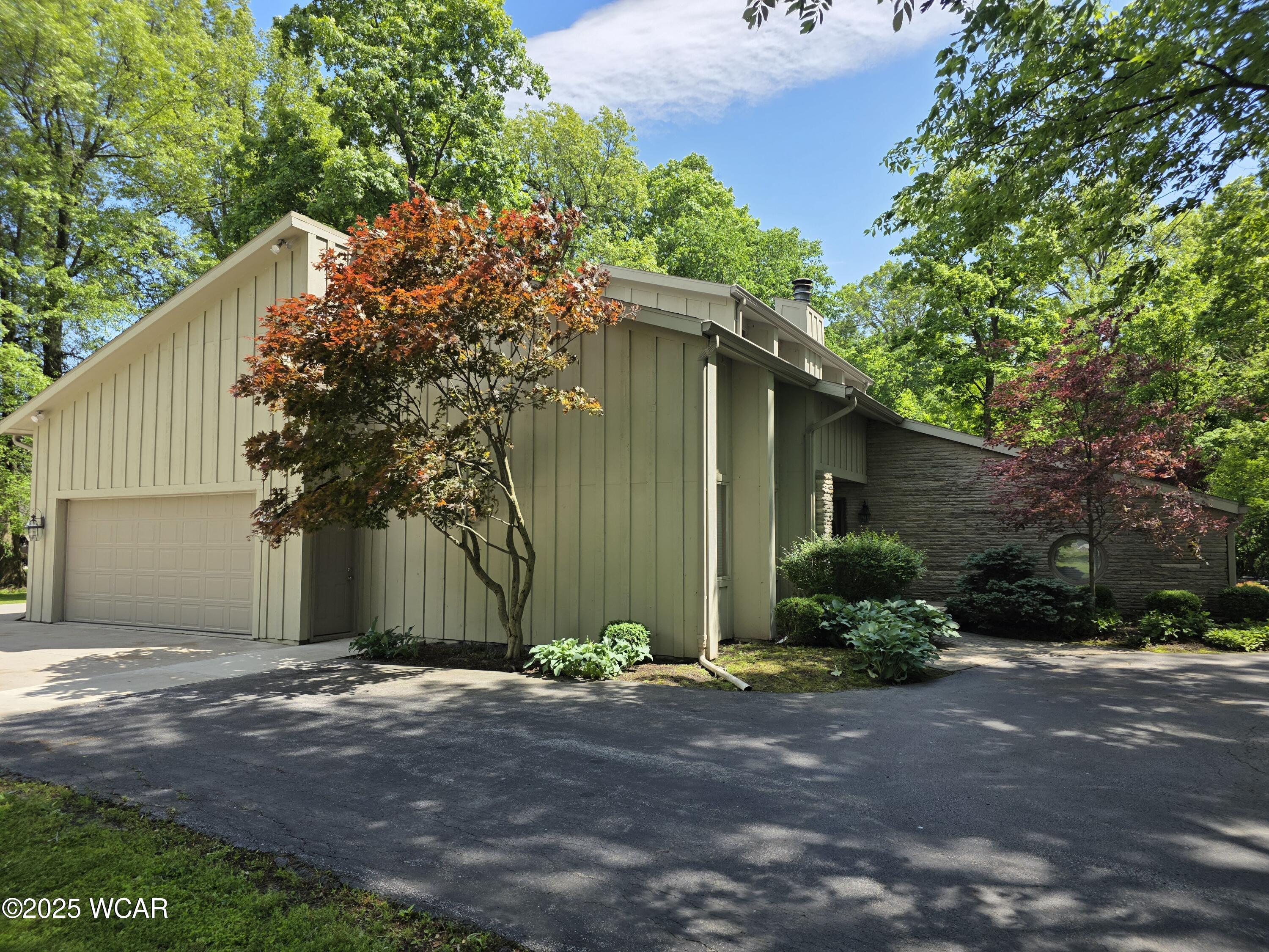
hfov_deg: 73.9
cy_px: 476
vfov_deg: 58.9
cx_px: 634
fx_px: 843
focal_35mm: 23
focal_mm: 6.3
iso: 80
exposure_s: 1/3211
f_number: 1.7
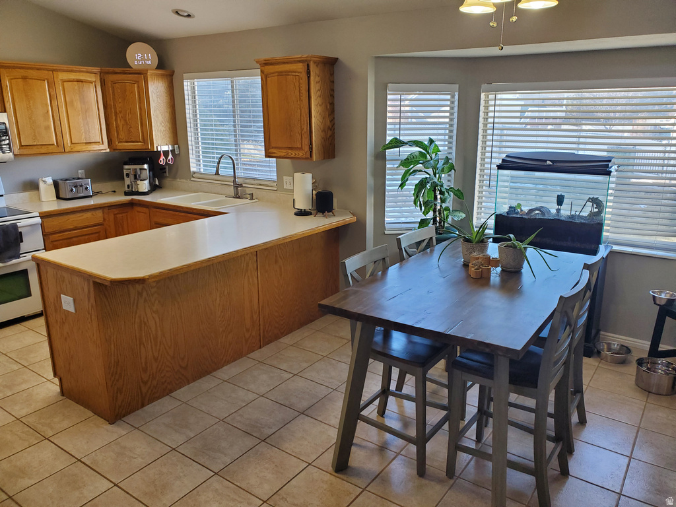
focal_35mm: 26
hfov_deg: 67.3
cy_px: 254
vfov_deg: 53.1
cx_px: 338
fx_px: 508
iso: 160
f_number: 2.4
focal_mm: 4.3
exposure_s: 1/120
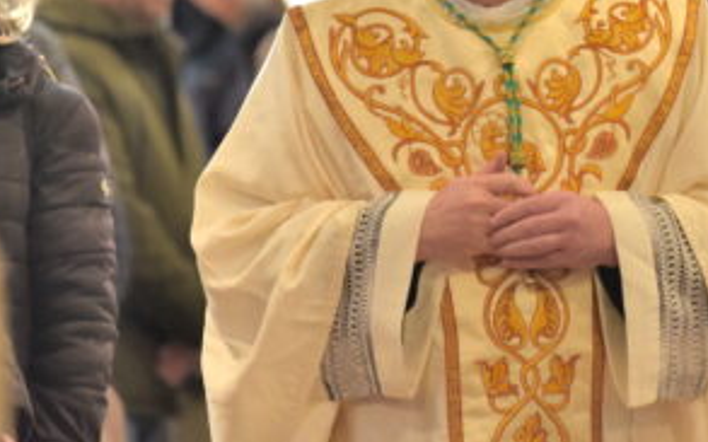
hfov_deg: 4.3
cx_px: 570
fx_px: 9356
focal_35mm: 485
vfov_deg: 2.7
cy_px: 18
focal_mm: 200
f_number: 2.8
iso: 1250
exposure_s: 1/125
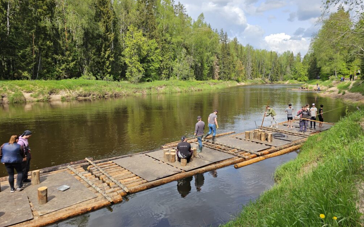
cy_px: 119
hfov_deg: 72.5
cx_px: 185
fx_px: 248
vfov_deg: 49.2
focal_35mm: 25
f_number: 1.7
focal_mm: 6.3
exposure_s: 1/569
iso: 10
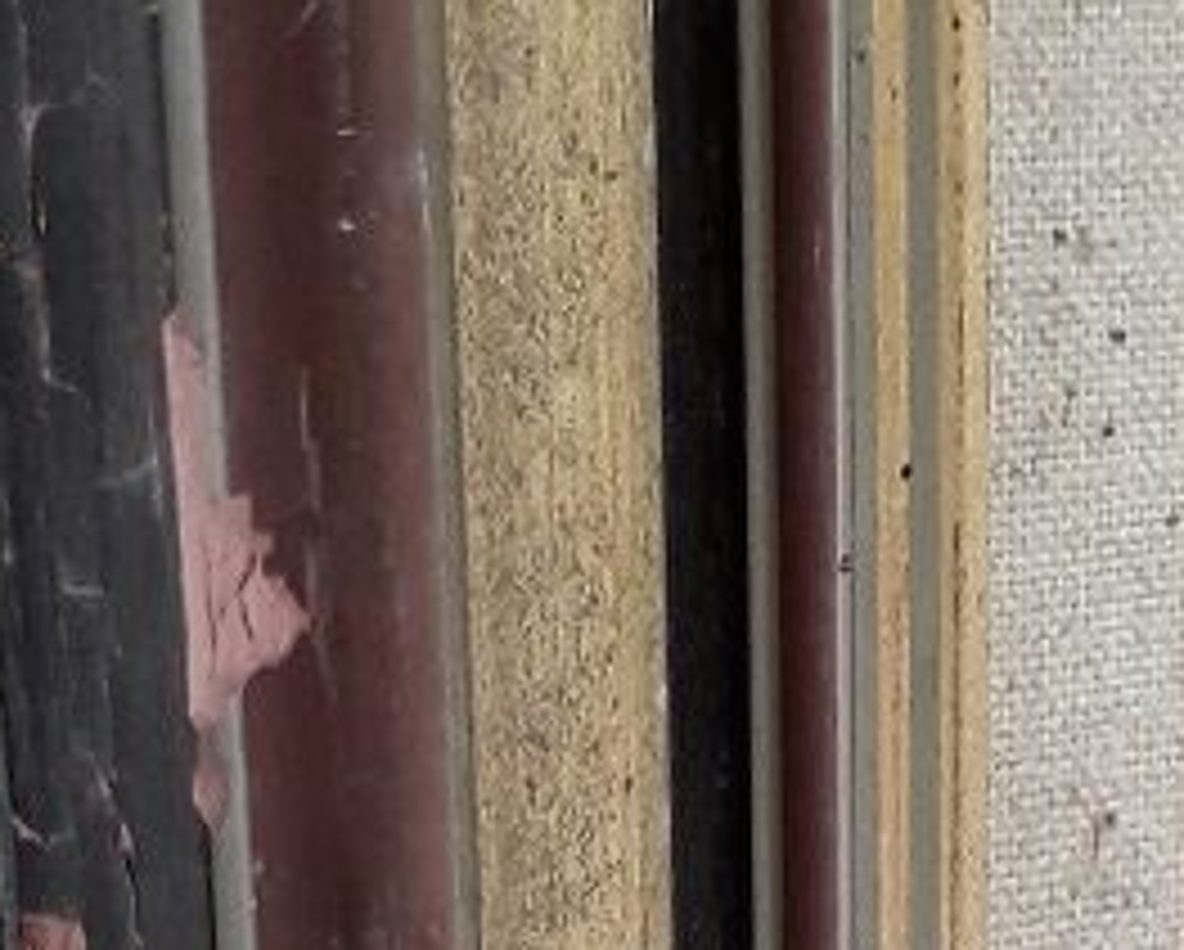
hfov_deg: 15.5
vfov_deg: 11.2
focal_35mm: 124
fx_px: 4350
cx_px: 412
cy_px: 1920
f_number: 1.9
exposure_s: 1/50
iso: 100
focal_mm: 3.6
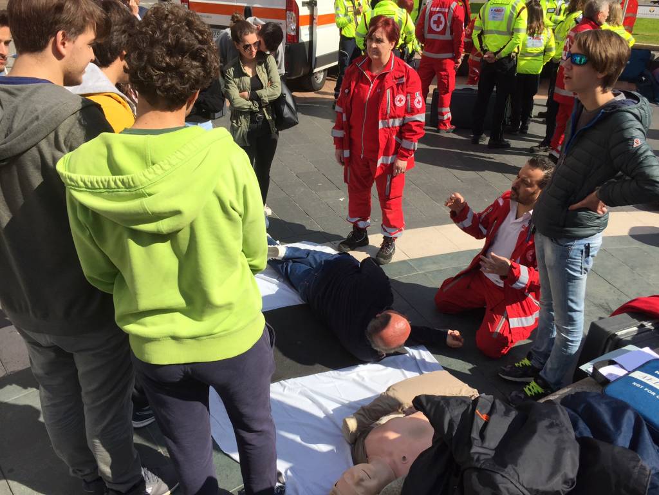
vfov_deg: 48.2
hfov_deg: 61.7
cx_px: 330
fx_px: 552
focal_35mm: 29
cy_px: 248
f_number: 2.2
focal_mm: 4.15
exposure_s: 1/1980
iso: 32
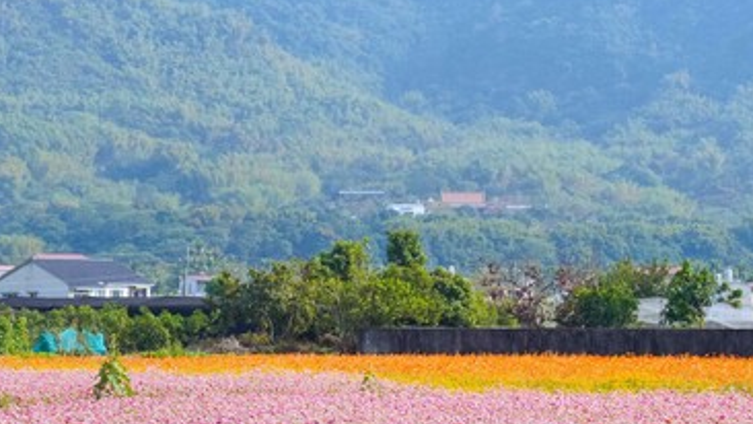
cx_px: 527
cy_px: 210
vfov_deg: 7.1
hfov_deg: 12.6
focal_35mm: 170
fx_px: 3395
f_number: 7.1
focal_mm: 70
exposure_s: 1/160
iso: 100
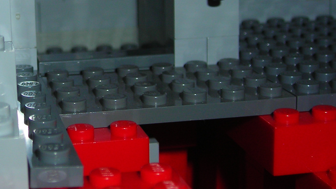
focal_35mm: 88
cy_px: 7
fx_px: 784
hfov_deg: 23.6
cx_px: 42
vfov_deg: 13.6
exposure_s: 1/60.1
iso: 50
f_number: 6.6
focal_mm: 6.8
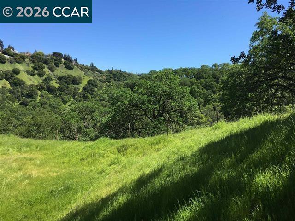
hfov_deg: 61.7
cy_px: 110
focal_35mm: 29
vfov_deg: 48.2
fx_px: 247
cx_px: 148
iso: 25
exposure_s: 1/1221
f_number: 2.2
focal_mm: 4.15
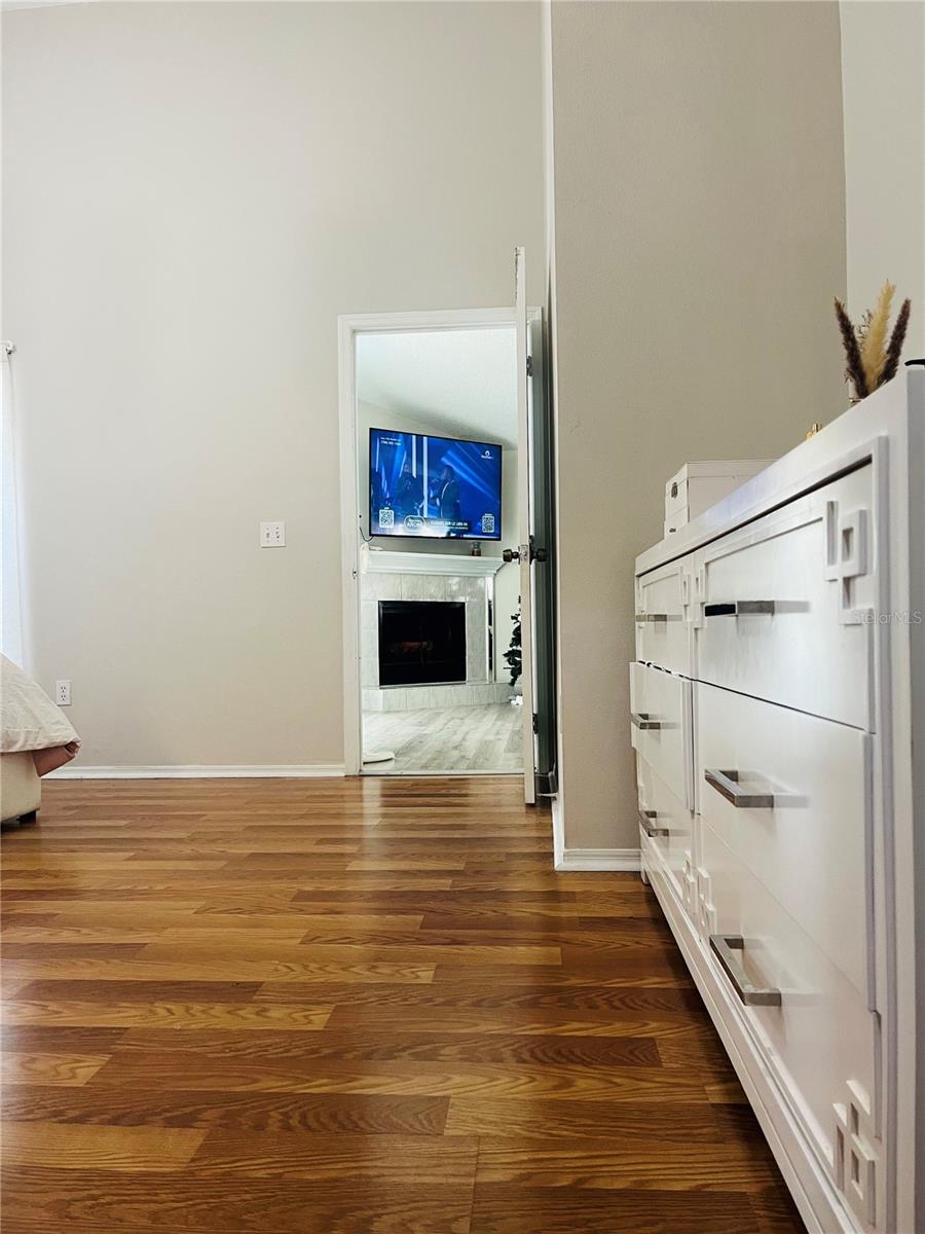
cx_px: 462
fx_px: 926
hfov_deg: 53.1
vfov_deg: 67.3
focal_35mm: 26
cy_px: 617
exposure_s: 1/60
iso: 200
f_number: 1.6
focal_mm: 5.1
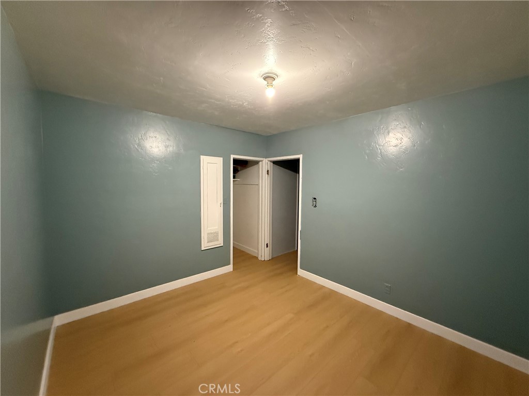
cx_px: 264
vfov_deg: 85.7
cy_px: 198
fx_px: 214
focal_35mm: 14
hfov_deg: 102.1
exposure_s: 1/60
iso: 1000
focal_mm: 2.22
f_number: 2.2
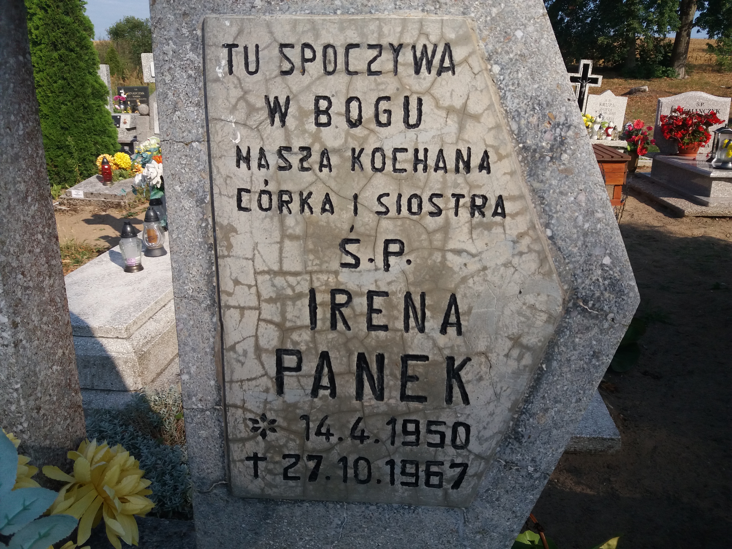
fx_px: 592
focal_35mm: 28
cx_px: 366
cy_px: 274
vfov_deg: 49.7
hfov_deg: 63.4
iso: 64
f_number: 1.9
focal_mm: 3.7
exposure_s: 1/1643
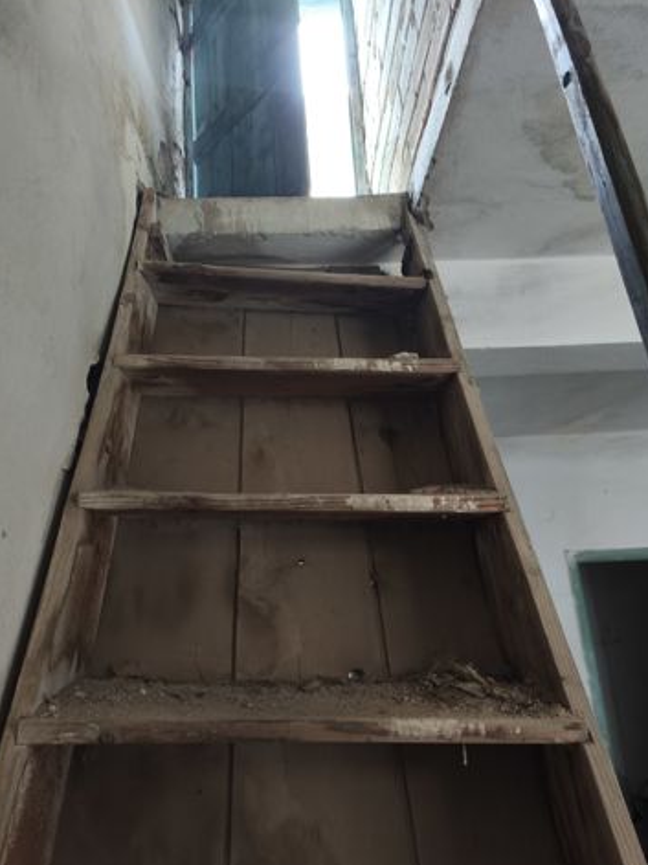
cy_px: 441
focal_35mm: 26
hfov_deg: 52.9
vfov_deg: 67.3
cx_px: 289
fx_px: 649
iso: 400
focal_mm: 5.35
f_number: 1.7
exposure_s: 1/50
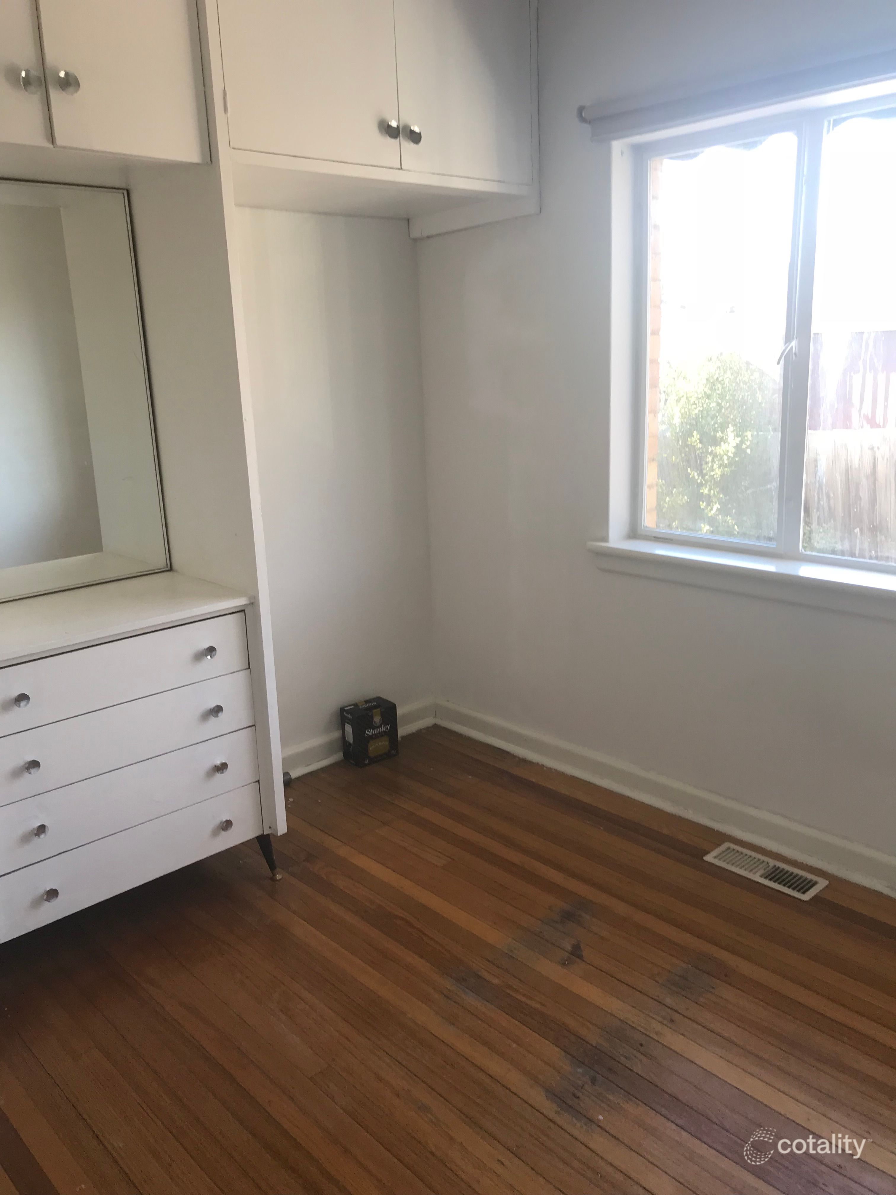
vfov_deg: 63.4
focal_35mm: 28
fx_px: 966
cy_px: 598
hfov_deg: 49.7
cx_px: 448
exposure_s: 1/53
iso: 20
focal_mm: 3.99
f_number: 1.8
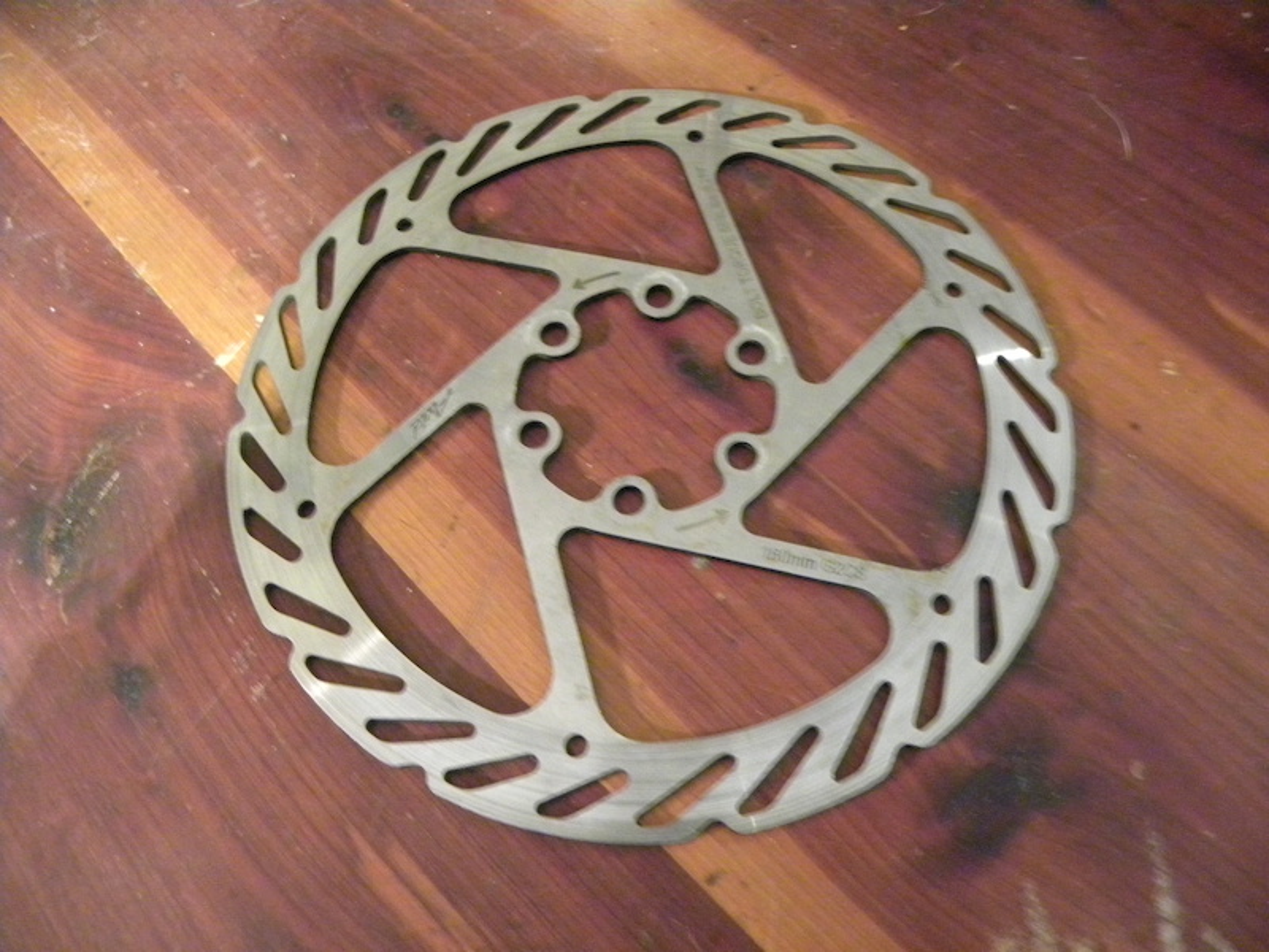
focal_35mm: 26
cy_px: 476
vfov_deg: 53.1
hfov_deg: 67.3
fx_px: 953
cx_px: 634
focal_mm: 4.6
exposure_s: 1/5.1
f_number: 2.8
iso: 800
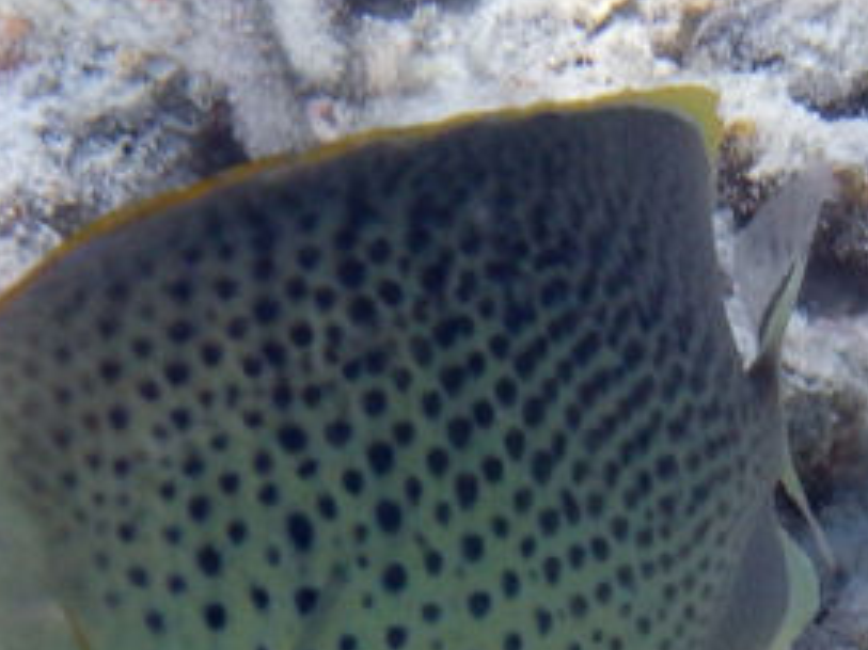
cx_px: 221
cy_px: 572
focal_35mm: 315
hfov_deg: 6.3
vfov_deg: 4.7
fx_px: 7895
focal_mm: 25
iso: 125
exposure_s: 1/500
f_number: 5.9
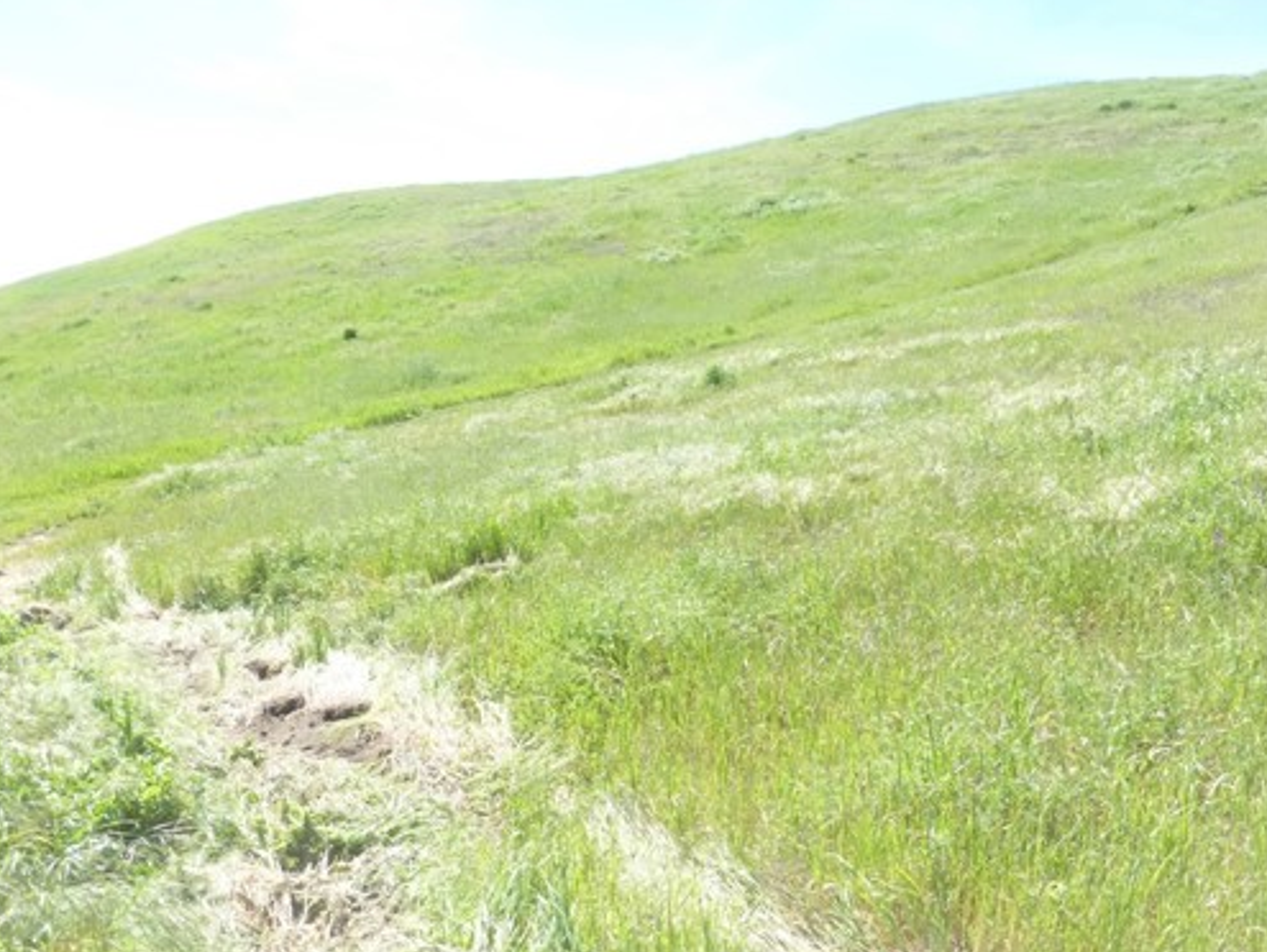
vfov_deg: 45.2
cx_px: 625
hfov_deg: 58.3
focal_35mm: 31
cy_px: 589
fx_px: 1135
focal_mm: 4.3
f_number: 4
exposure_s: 1/320
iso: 100
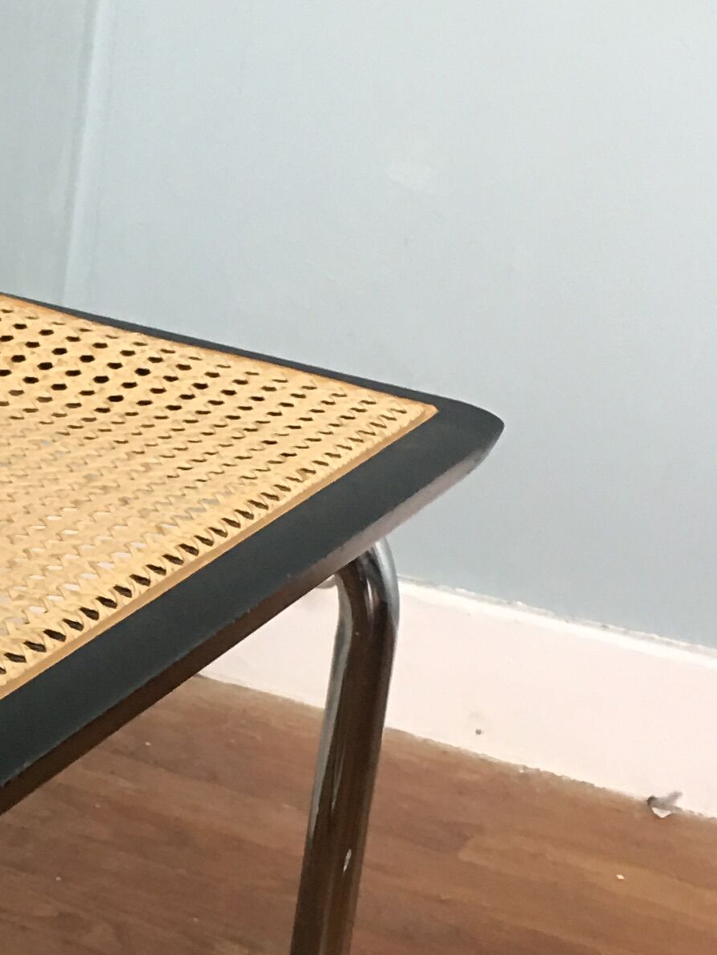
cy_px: 644
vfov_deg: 20.0
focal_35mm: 98
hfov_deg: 13.9
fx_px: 2706
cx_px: -429
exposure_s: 1/17
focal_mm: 4.15
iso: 64
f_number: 2.2
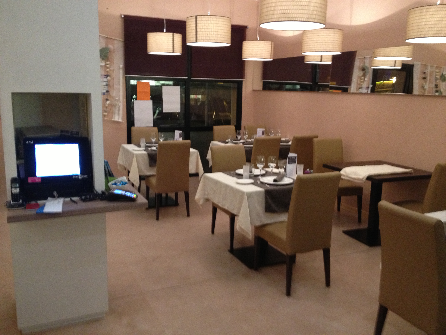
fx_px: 451
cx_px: 223
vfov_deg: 40.7
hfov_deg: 52.6
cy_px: 168
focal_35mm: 35
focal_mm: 4.28
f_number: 2.4
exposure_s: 1/20
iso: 320
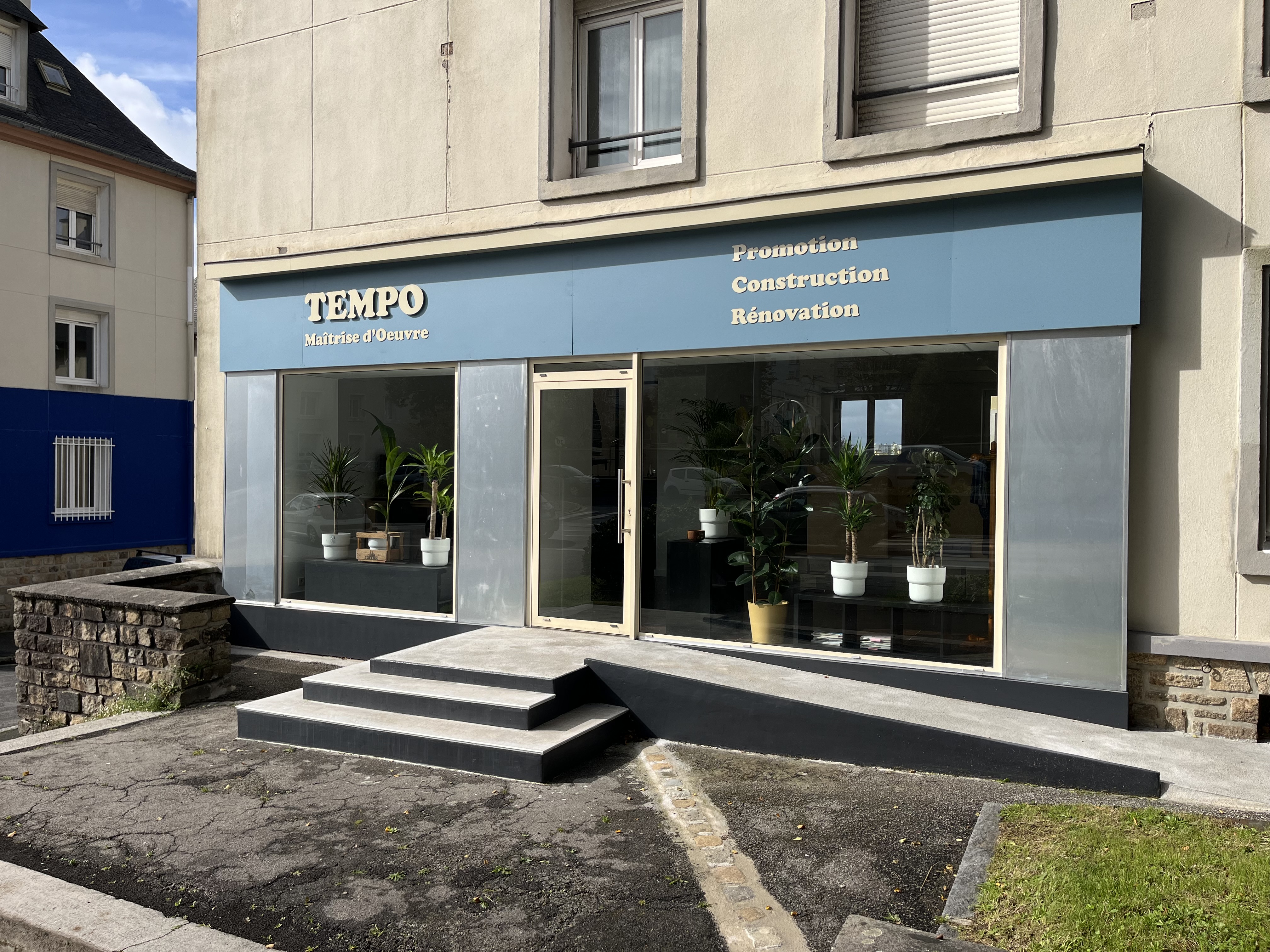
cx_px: 635
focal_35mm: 26
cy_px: 476
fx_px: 954
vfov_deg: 53.1
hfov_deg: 67.3
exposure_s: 1/3049
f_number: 1.6
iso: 50
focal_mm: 5.1
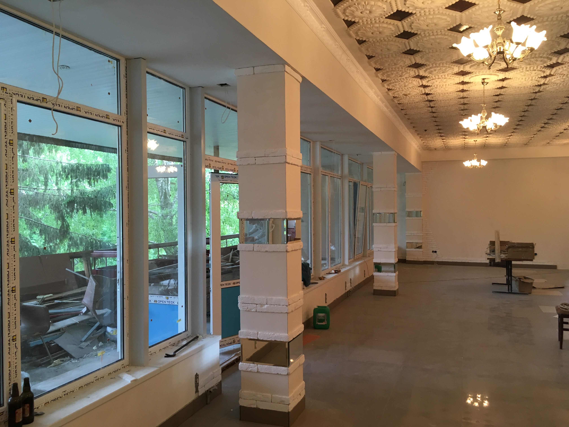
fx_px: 477
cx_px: 284
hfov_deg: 61.7
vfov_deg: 48.2
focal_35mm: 29
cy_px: 214
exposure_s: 1/33
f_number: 2.2
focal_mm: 4.15
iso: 100
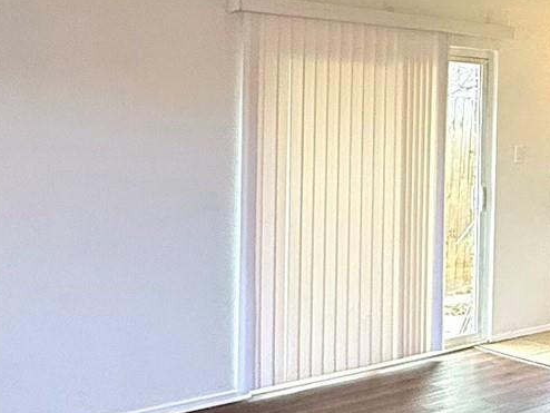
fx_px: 922
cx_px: 554
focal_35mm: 58
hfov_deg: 30.7
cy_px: 138
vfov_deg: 25.1
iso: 500
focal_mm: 2.22
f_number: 2.2
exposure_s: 1/120
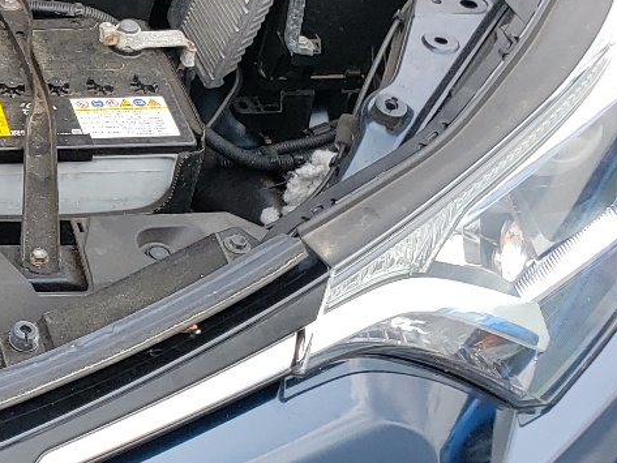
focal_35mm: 88
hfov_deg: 18.8
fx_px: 1569
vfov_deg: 16.3
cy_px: -50
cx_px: -380
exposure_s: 1/714
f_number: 1.5
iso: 50
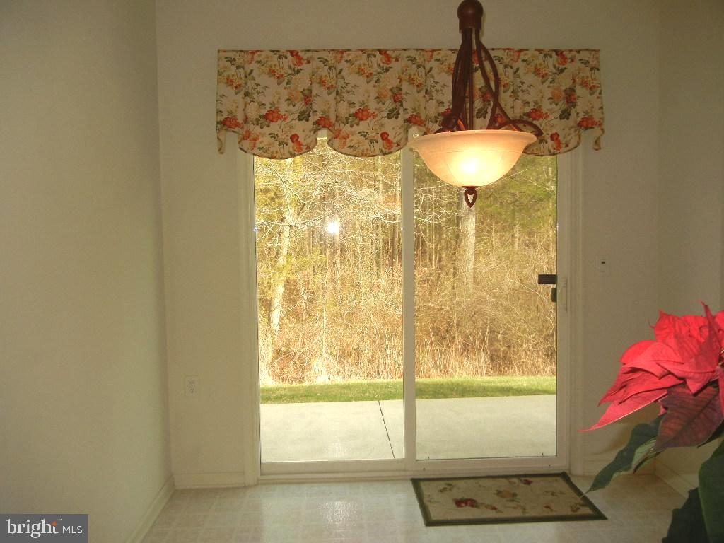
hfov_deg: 60.0
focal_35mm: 30
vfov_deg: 46.8
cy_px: 272
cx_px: 362
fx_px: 627
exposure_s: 1/110
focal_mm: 5.4
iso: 160
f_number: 3.5
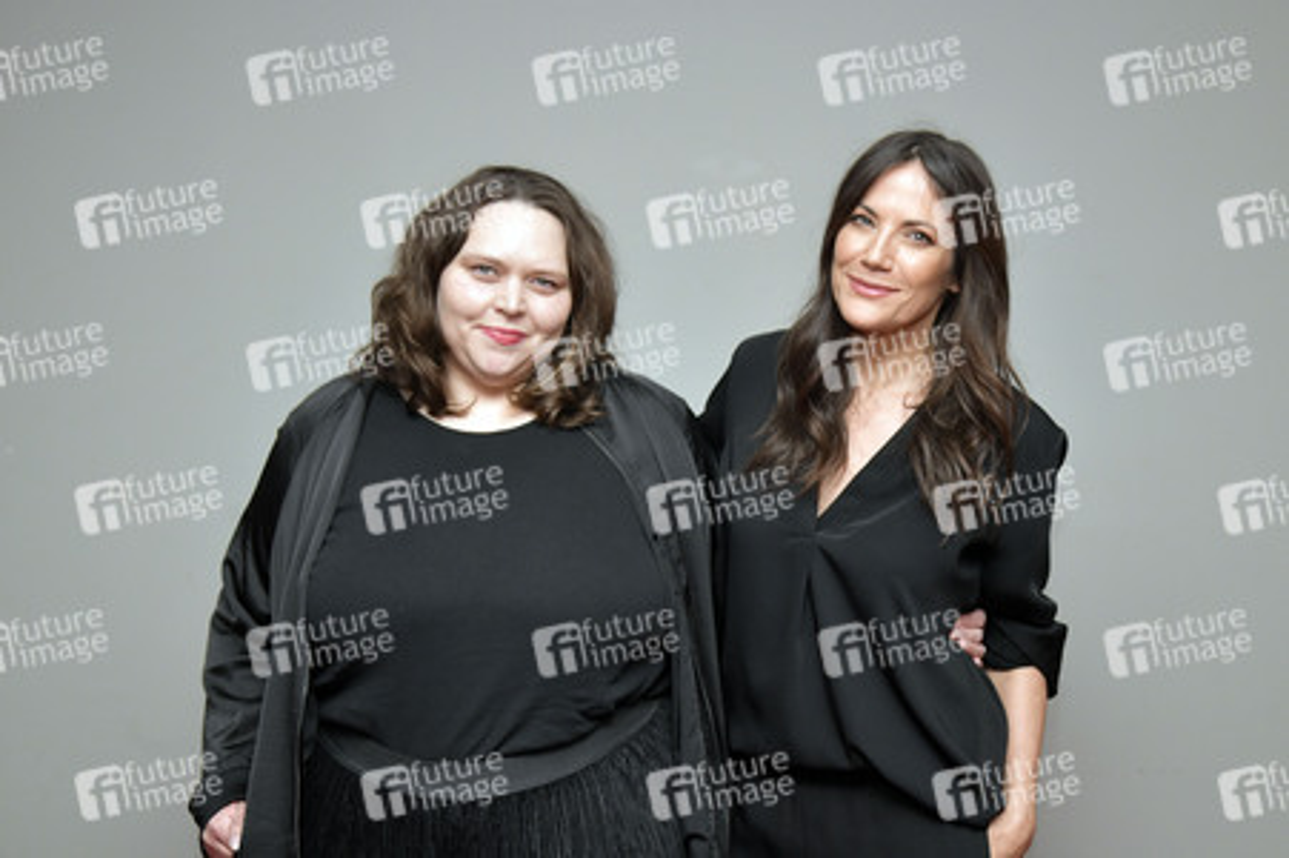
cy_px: 429
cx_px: 644
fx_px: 1646
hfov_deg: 42.8
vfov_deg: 29.2
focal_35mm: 46
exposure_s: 1/200
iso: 2000
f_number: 5.6
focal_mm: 46
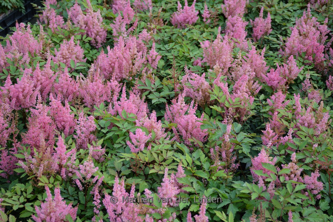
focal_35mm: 75
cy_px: 111
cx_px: 166
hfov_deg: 27.0
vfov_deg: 18.2
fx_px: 694
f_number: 6.3
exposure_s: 1/160
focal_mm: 50
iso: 200
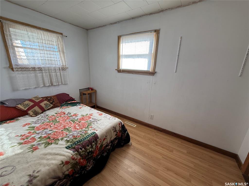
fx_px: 101
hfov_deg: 102.1
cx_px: 124
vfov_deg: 85.7
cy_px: 93
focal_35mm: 14
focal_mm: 2.22
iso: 64
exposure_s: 1/120
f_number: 2.2
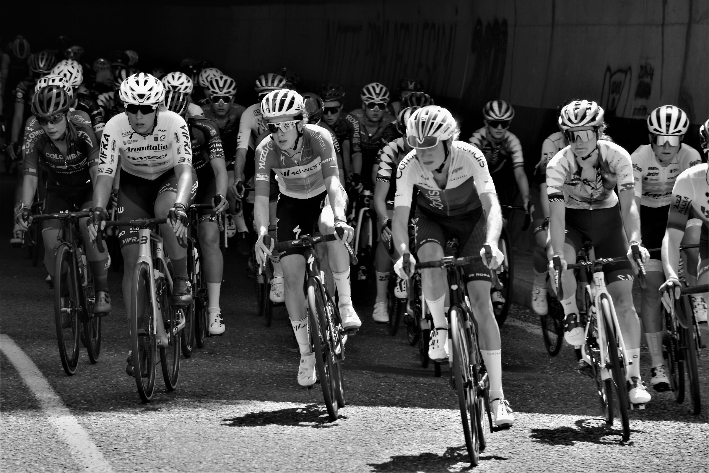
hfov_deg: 9.8
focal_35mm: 210
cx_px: 354
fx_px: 4136
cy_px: 236
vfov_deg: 6.5
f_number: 6.3
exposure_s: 1/200
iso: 100
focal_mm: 140
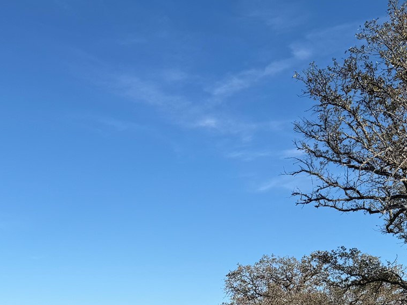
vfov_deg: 21.7
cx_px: 85
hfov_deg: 29.2
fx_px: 764
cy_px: 309
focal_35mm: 65
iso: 80
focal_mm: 6.76
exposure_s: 1/5714
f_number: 1.78
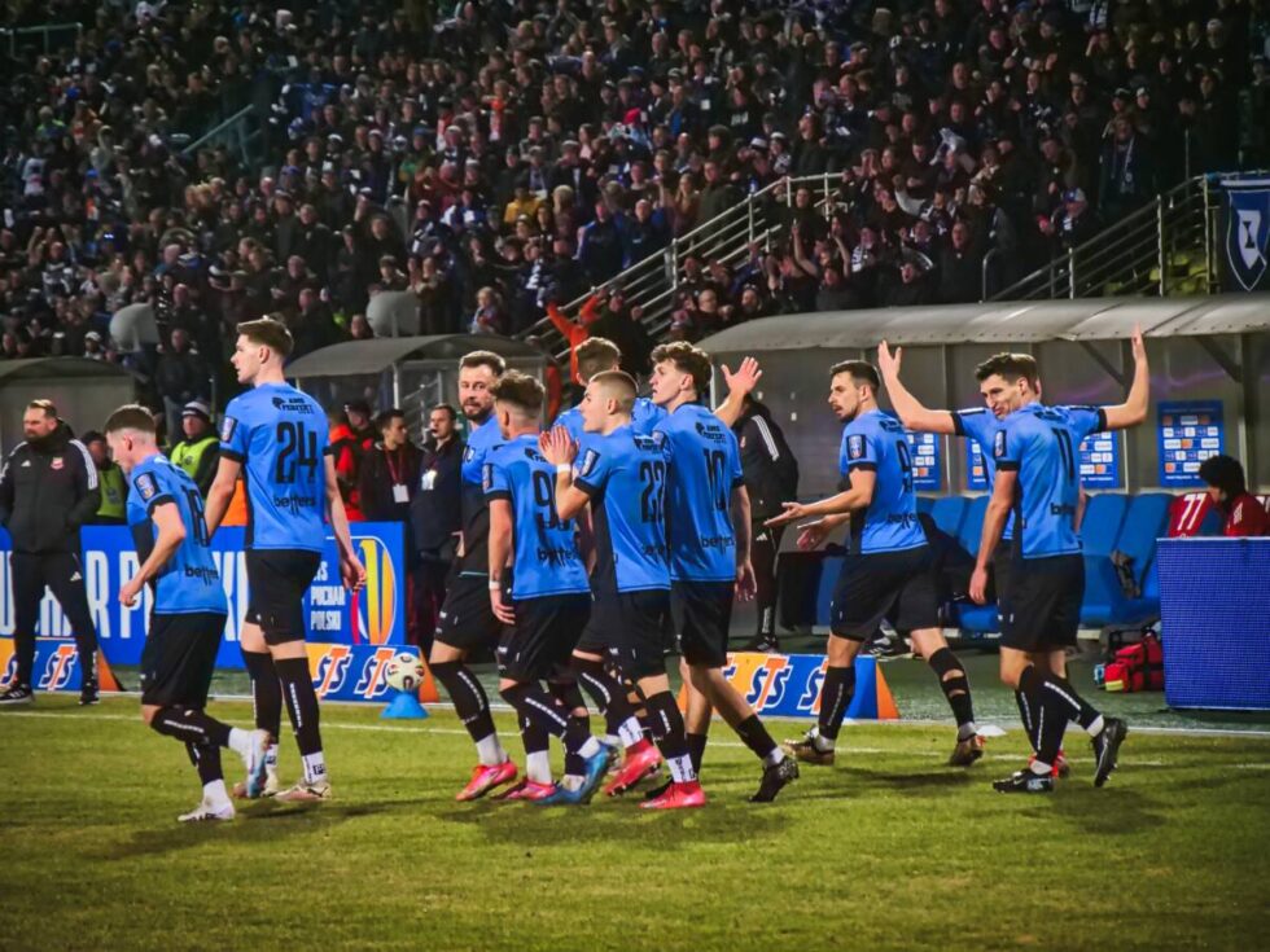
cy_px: 476
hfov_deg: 8.6
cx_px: 635
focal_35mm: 230
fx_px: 8438
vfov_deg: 6.5
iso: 3200
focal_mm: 115
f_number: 5.5
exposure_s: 1/400
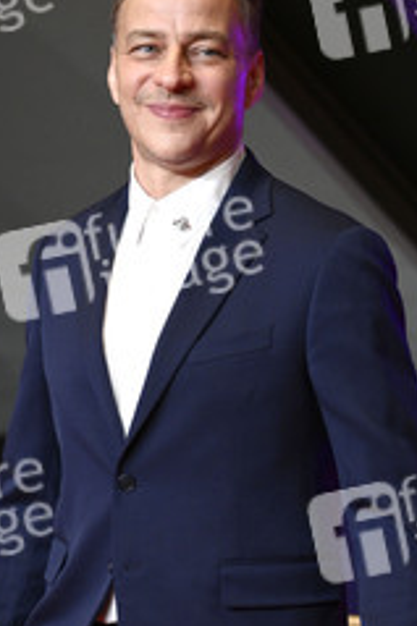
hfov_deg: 6.6
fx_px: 3636
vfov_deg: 9.8
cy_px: 390
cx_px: 205
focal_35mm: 209
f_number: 5.6
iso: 5000
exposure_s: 1/200
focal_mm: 125
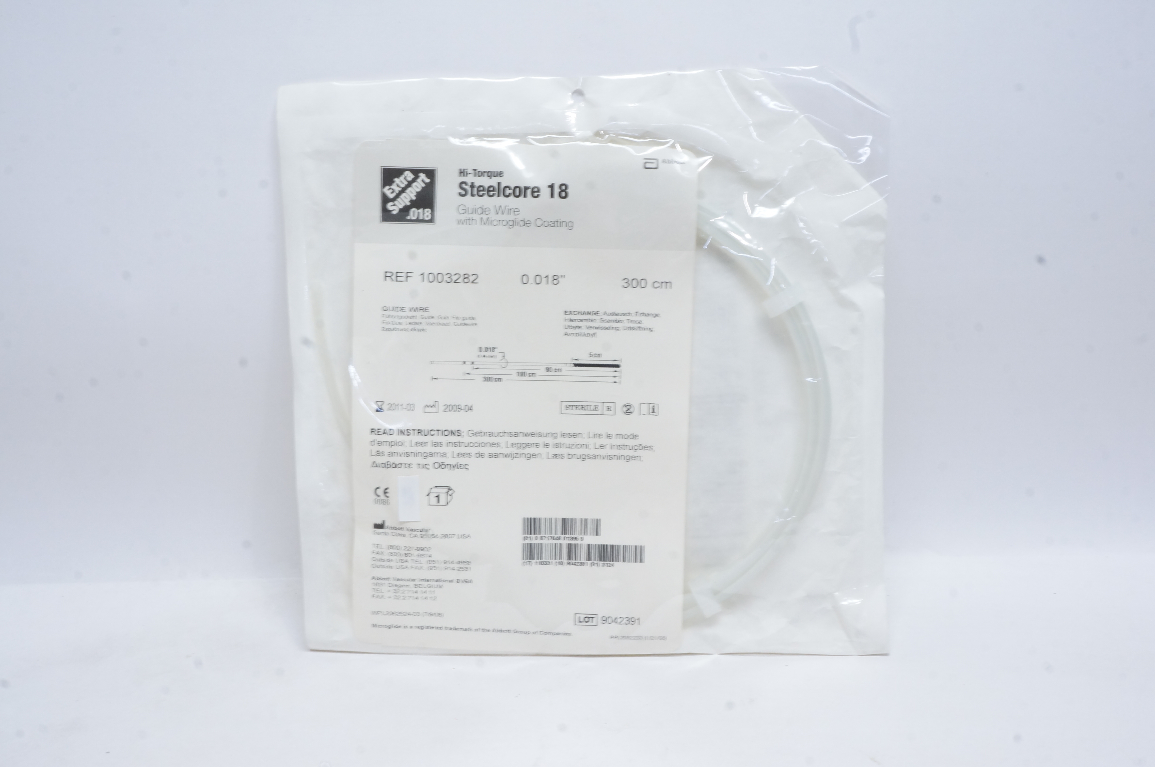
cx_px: 578
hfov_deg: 48.0
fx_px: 1298
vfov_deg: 32.9
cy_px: 384
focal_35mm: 40
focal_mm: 27
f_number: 20
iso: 800
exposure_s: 1/6
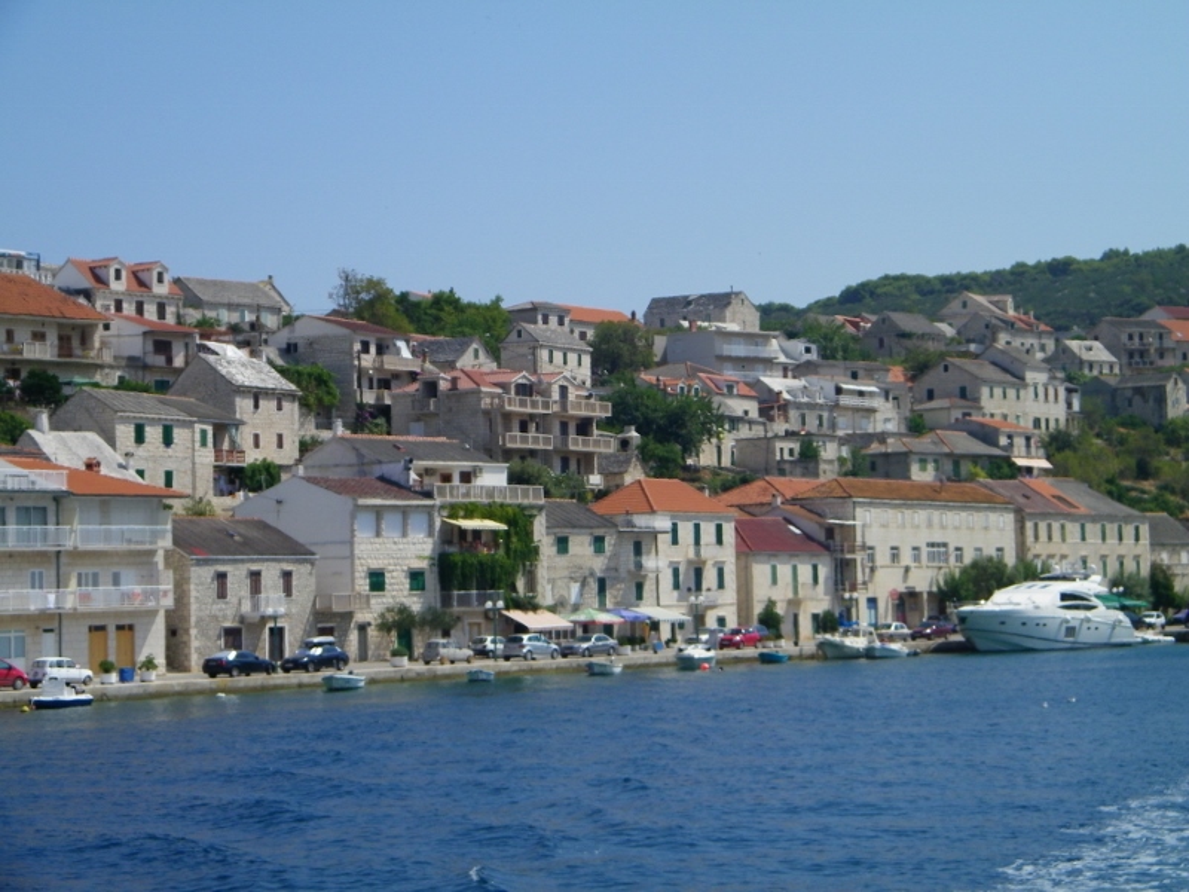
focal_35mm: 85
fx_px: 2920
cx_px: 594
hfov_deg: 23.0
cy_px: 446
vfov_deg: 17.4
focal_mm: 15.1
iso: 80
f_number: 9
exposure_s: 1/250
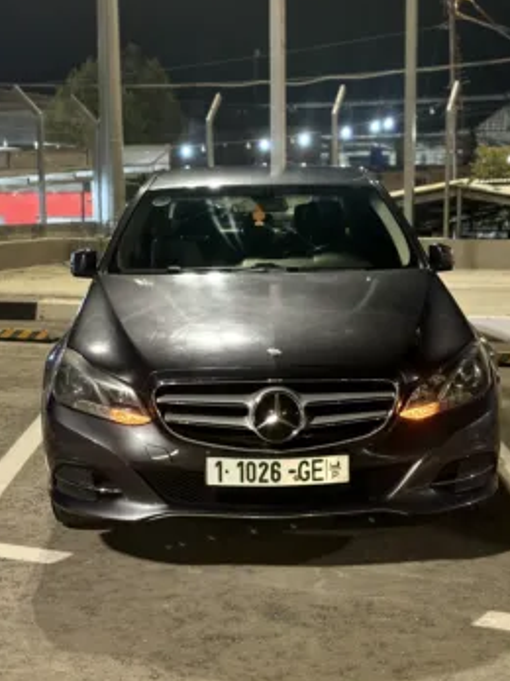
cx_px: 279
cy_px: 330
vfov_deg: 32.2
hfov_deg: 24.4
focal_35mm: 60
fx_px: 1179
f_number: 1.6
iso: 125
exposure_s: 1/33
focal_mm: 5.96
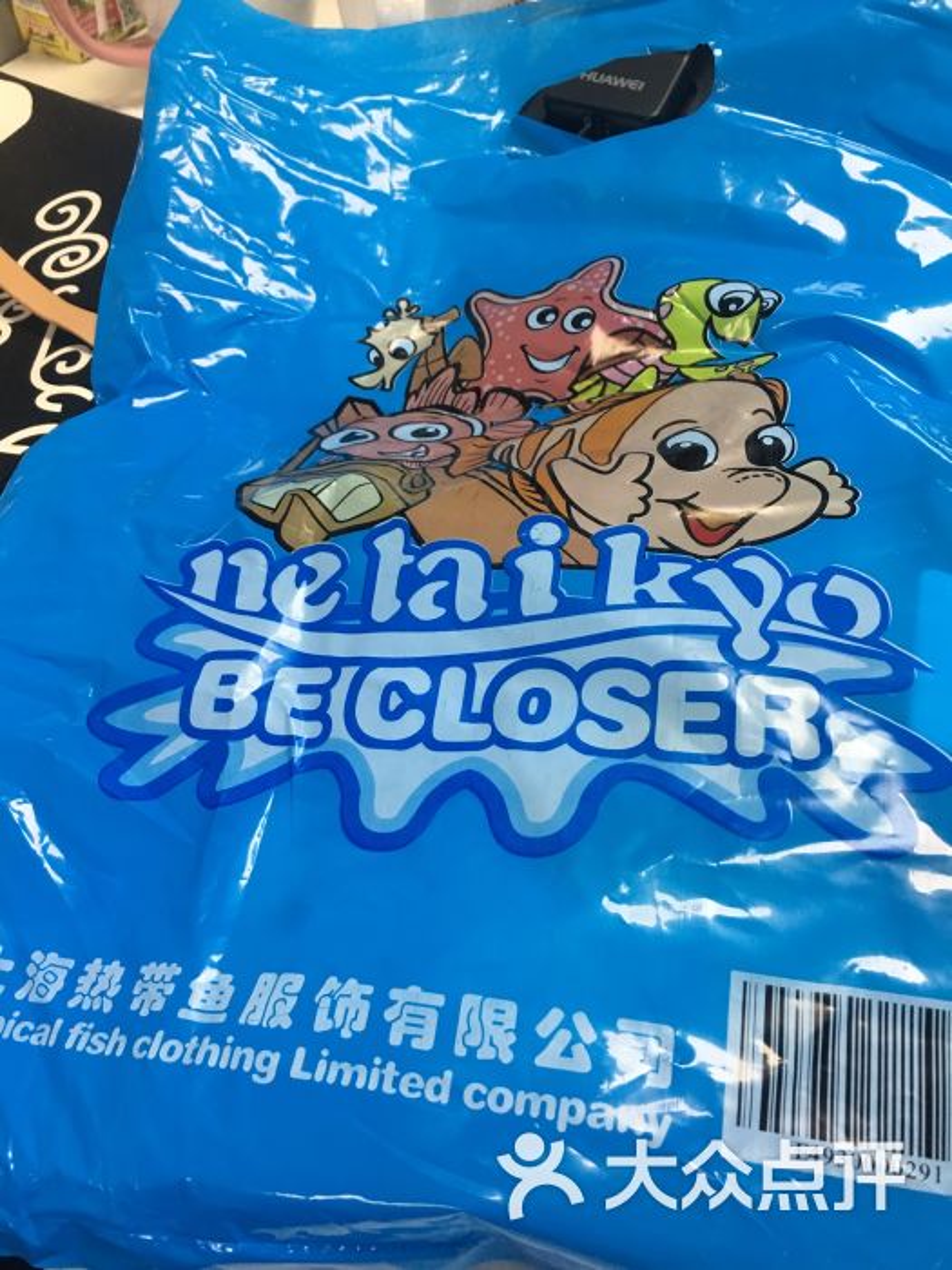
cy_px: 635
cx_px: 476
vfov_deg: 61.7
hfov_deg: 48.2
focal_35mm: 29
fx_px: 1063
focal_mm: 4.15
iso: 64
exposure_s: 1/33
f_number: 2.2
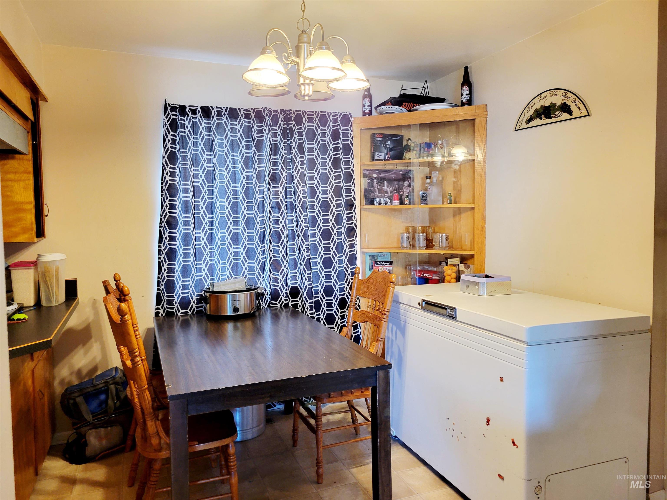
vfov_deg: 53.1
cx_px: 334
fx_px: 501
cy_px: 250
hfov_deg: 67.3
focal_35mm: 26
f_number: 1.8
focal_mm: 5.4
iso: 250
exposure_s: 1/40
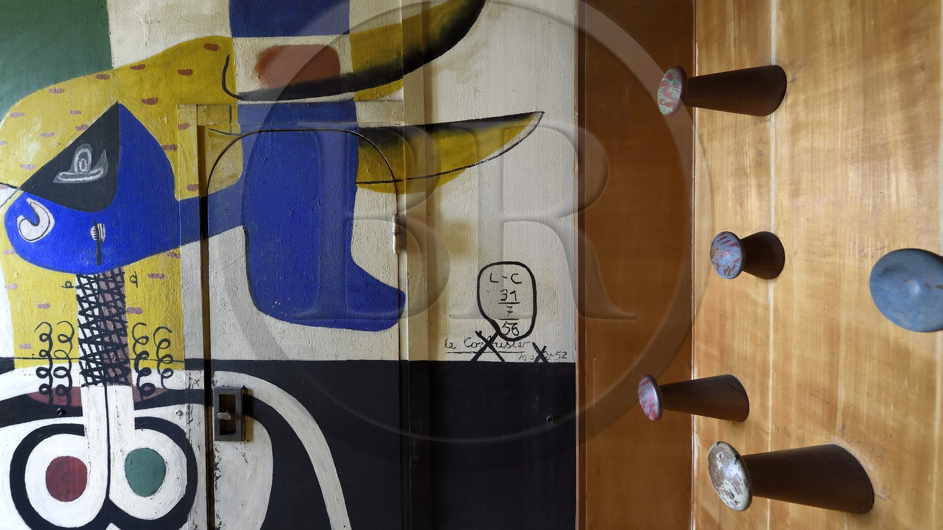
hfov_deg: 103.0
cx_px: 463
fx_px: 375
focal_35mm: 15
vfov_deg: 70.0
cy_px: 221
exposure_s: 1/50
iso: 3200
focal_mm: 14
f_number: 7.1
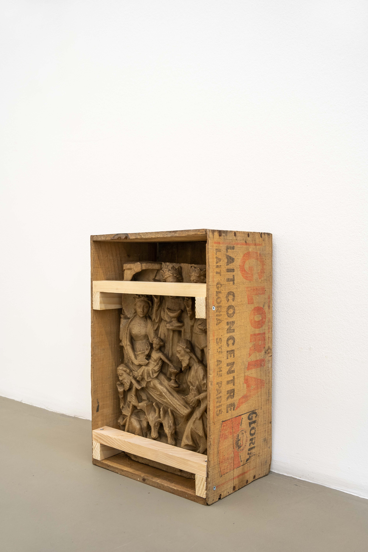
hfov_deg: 37.9
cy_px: 276
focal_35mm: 35
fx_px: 537
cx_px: 184
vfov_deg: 54.4
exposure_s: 1/3
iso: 800
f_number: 10
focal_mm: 35
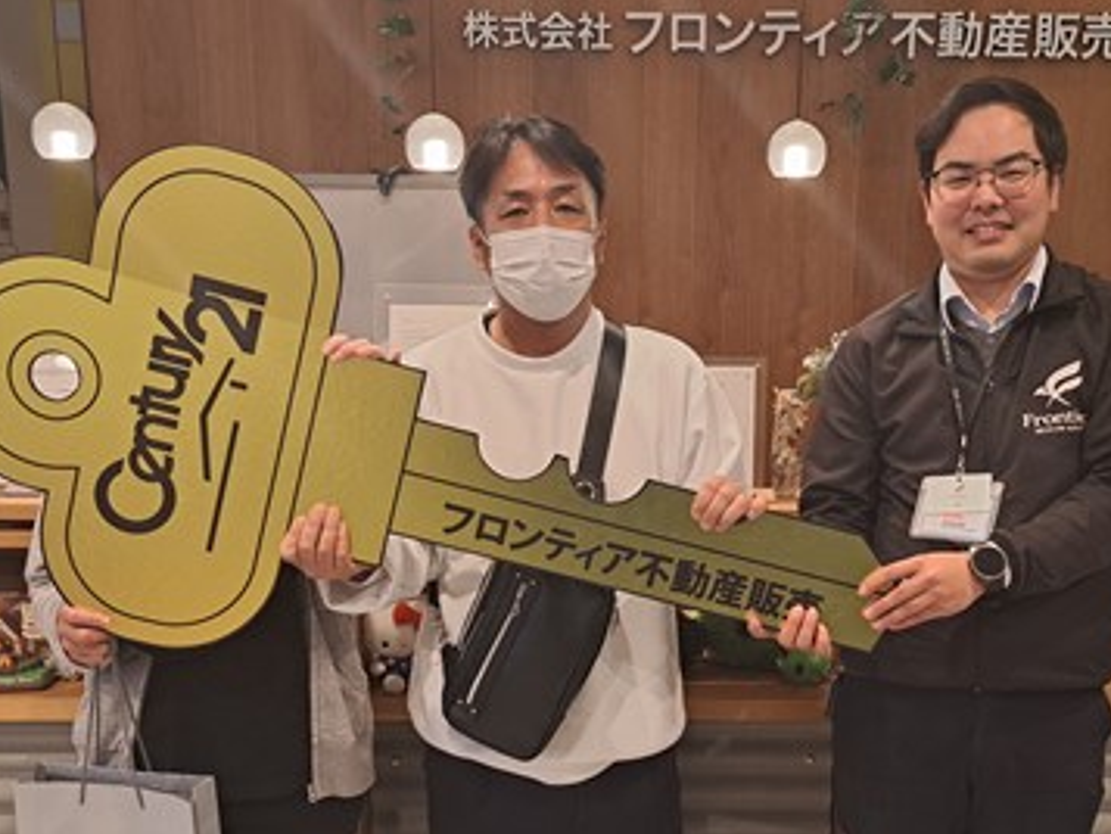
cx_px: 591
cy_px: 591
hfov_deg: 43.8
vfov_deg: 33.2
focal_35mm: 43
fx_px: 1381
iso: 200
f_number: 1.8
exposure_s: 1/50
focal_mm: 5.23
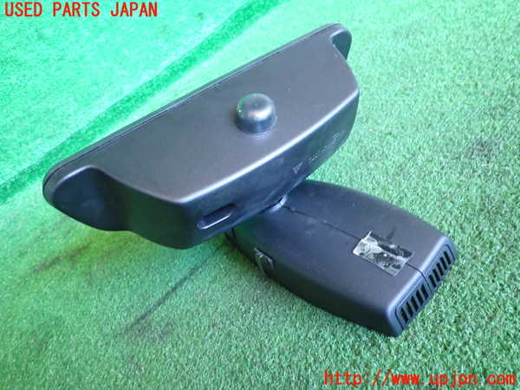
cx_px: 260
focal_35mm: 25
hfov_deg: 69.4
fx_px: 376
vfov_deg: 54.9
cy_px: 195
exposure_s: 1/30
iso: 640
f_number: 2
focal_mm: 4.5
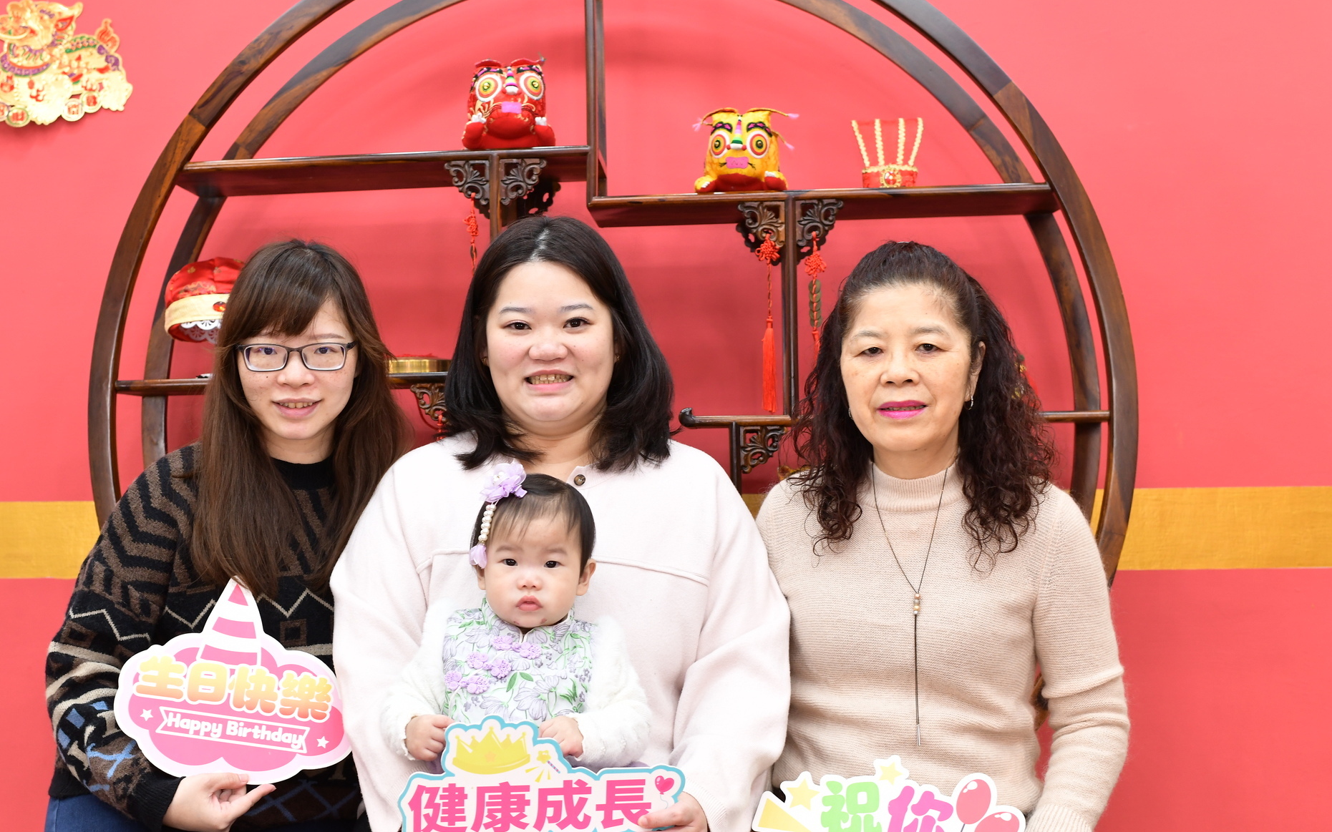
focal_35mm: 46
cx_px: 527
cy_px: 491
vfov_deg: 27.9
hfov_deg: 43.3
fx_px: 1670
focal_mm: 35
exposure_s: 1/200
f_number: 4.5
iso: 800
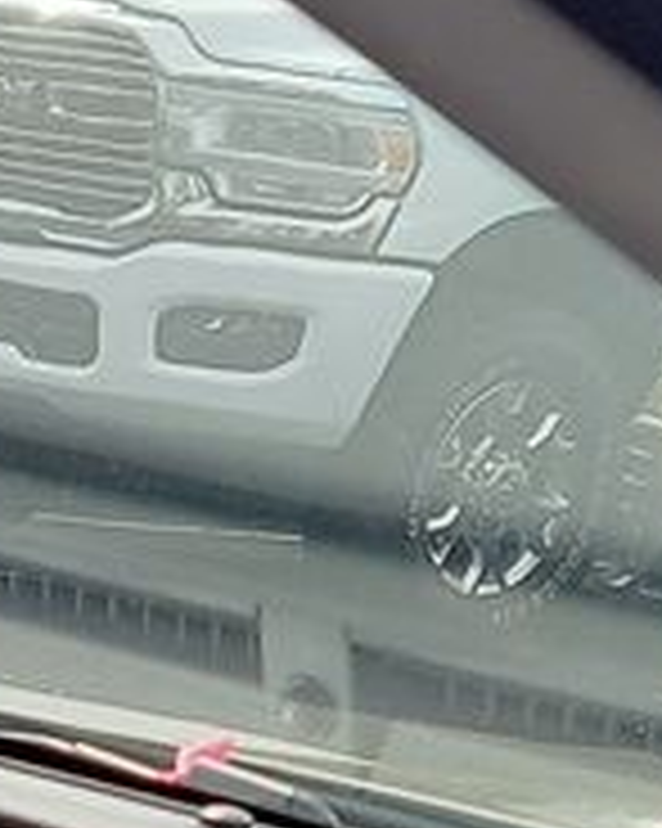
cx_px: -1220
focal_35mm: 204
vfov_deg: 9.1
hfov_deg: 6.9
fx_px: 5000
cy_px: 1498
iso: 50
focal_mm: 6.7
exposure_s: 1/165
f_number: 1.8
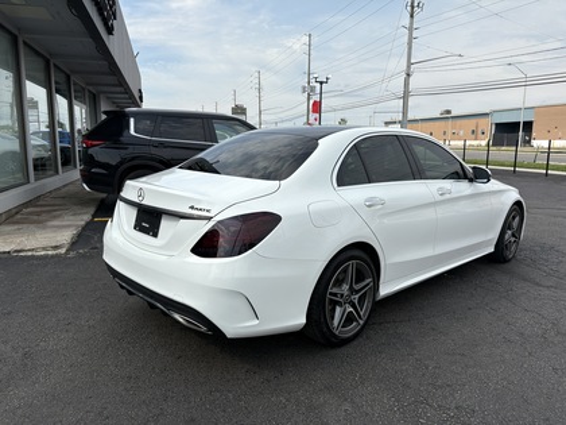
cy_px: 212
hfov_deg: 67.3
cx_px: 283
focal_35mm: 26
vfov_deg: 53.1
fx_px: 425
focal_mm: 5.96
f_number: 1.6
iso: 50
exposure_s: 1/4608
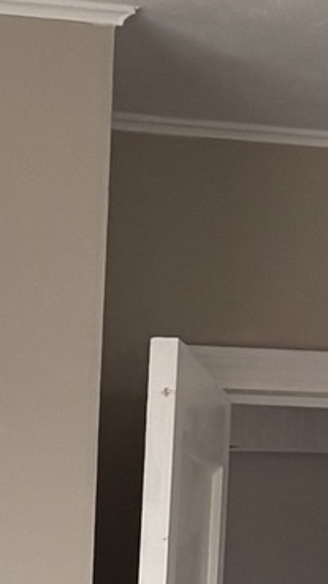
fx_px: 2742
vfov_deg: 11.2
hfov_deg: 6.7
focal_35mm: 177
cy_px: 1103
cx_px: -173
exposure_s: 1/60
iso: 160
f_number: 1.6
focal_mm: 5.96
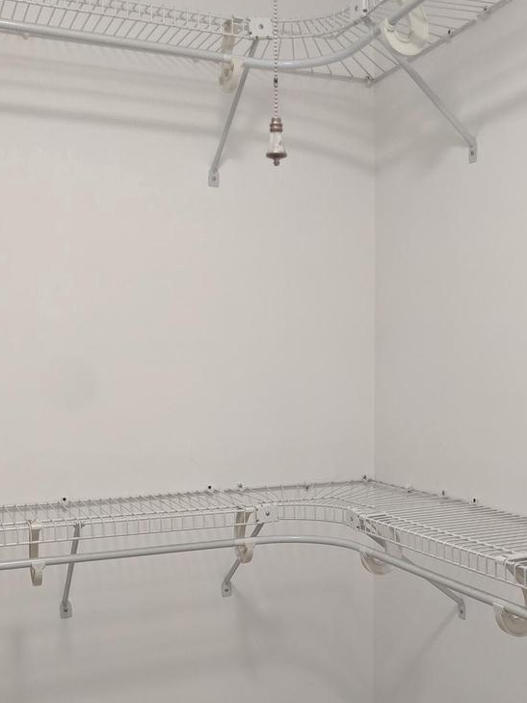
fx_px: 812
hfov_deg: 35.9
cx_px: 289
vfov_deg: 46.1
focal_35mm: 40
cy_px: 470
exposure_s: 1/120
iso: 304
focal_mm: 4.44
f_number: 1.8
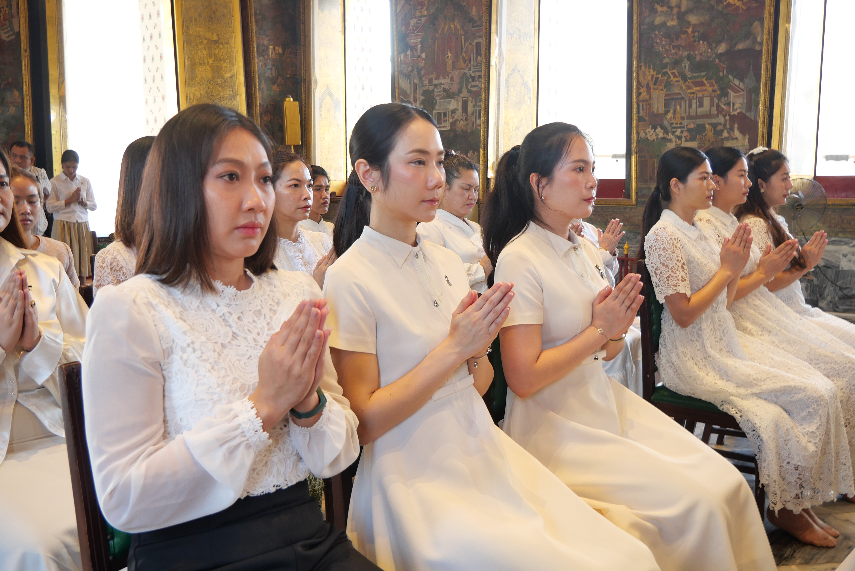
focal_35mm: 35
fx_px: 832
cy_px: 286
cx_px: 428
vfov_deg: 37.9
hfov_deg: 54.4
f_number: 3.8
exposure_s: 1/10
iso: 200
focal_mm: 17
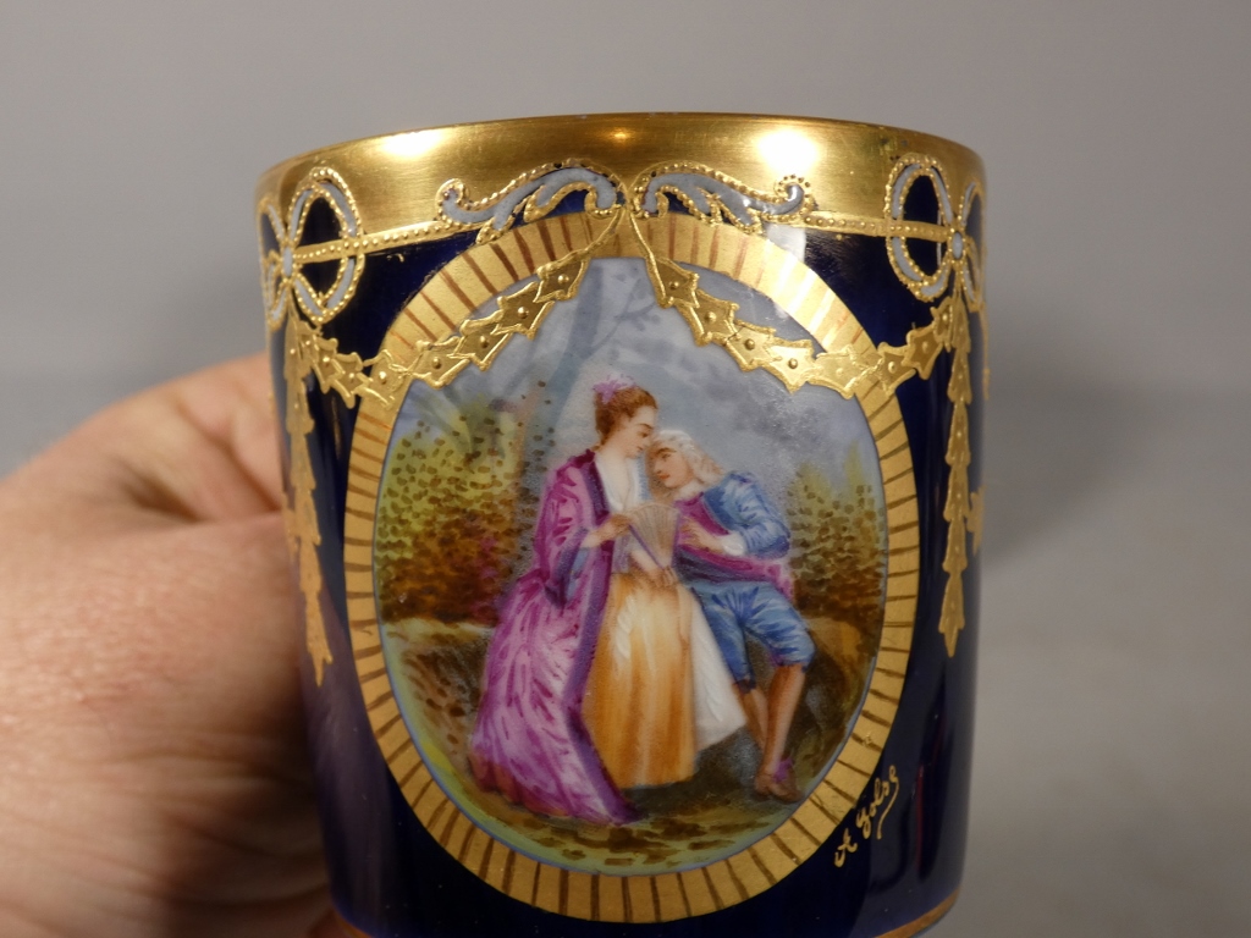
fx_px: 1482
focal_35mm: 41
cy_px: 469
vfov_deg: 35.1
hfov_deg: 45.8
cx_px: 626
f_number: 3.6
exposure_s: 1/80
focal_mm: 7.3
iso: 125
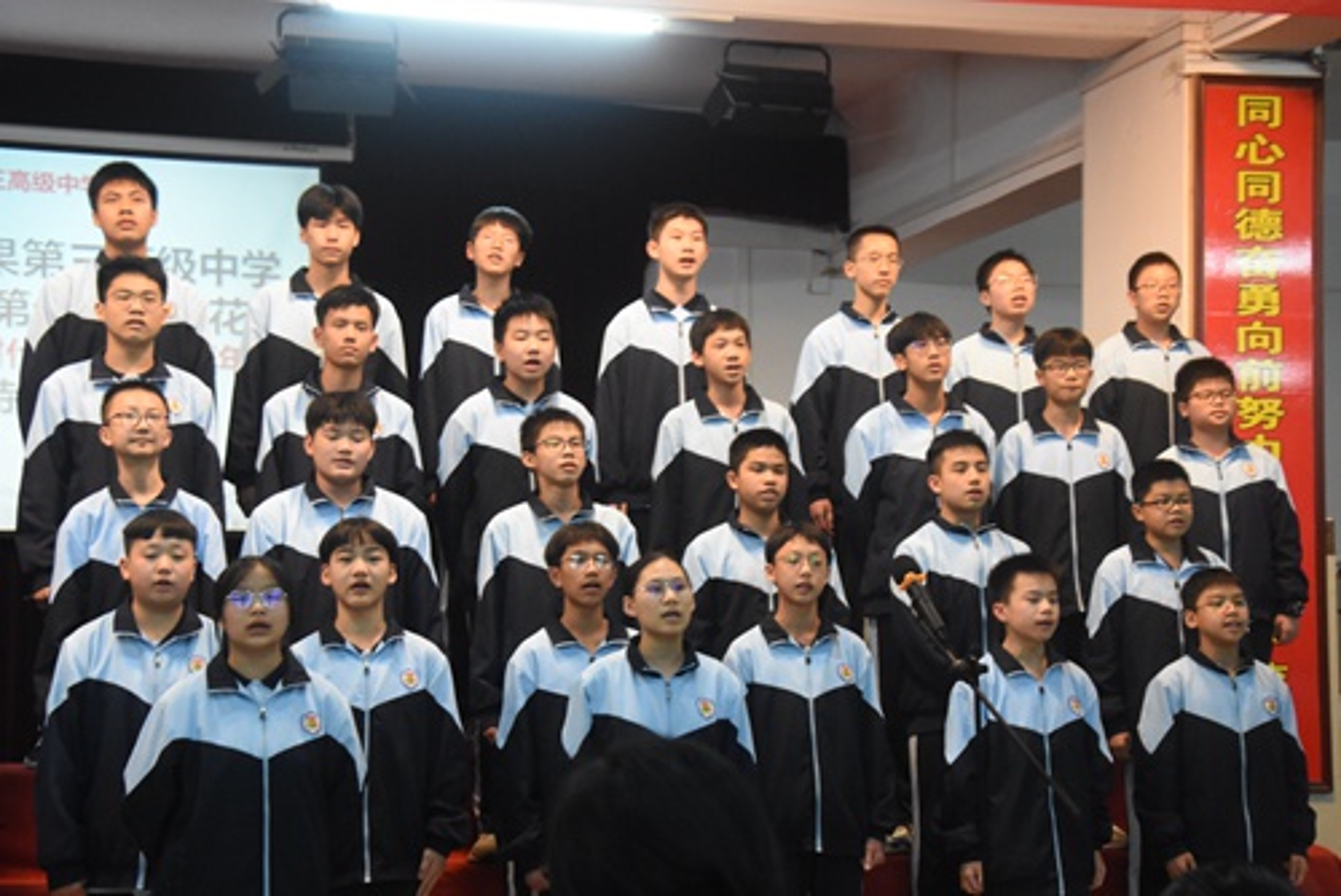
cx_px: 670
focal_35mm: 63
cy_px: 448
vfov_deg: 21.6
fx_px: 2348
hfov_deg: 31.9
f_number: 7.1
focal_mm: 42
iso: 4000
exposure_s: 1/60
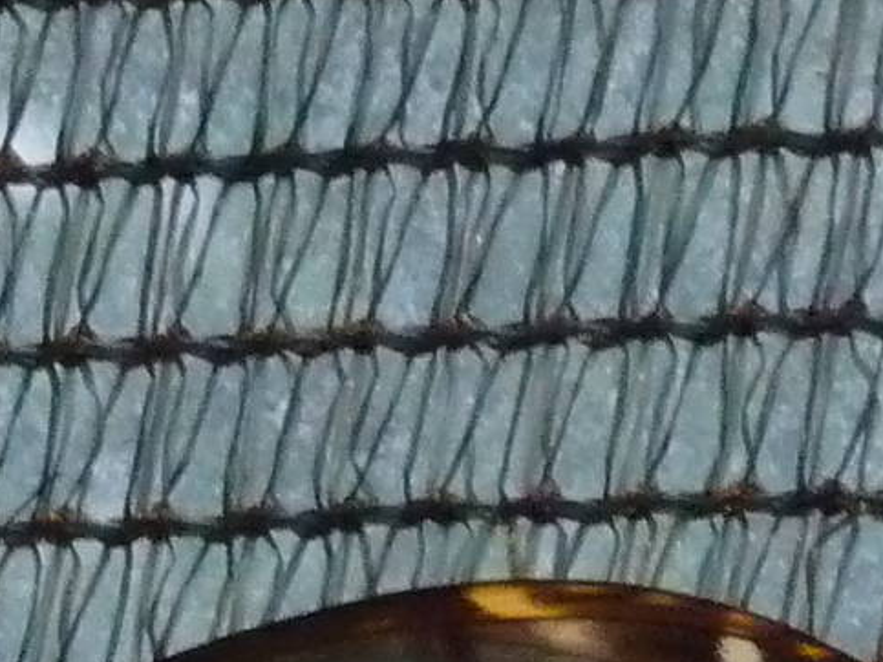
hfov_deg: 2.1
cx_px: -241
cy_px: 1050
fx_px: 24074
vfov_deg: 1.6
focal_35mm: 944
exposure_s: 1/30
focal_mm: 29.1
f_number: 4.8
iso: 800
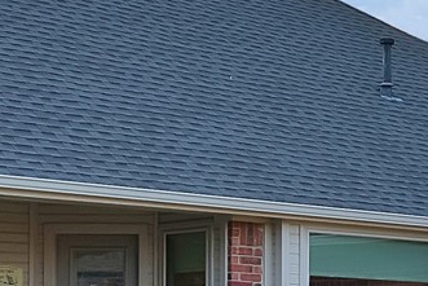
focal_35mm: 121
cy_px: 294
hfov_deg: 16.0
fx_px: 1439
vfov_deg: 11.2
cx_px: 566
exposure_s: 1/100
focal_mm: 20
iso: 640
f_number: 9
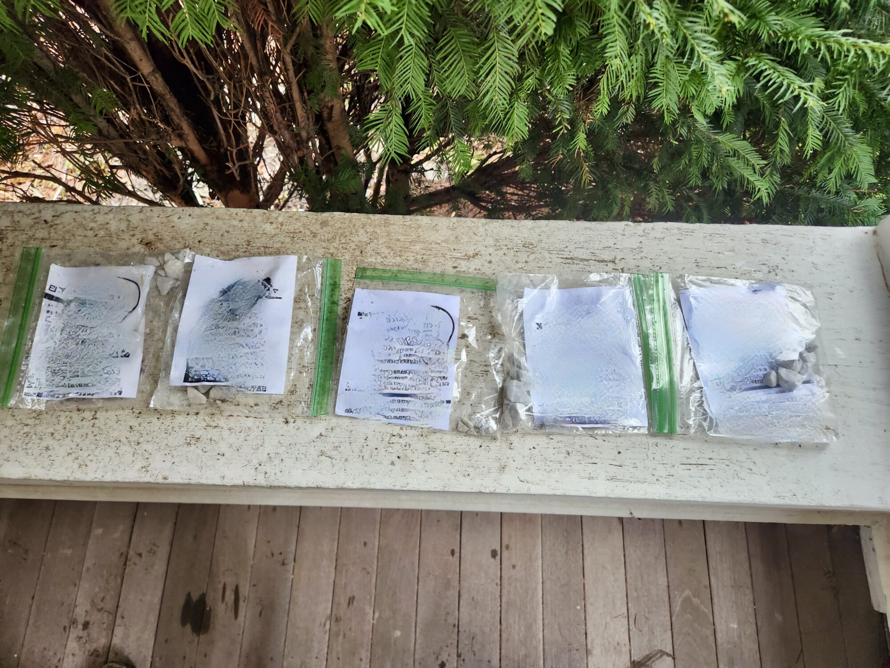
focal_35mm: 23
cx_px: 445
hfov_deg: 73.9
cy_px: 334
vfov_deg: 58.9
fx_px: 591
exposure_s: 1/120
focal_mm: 5.4
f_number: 1.8
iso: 160
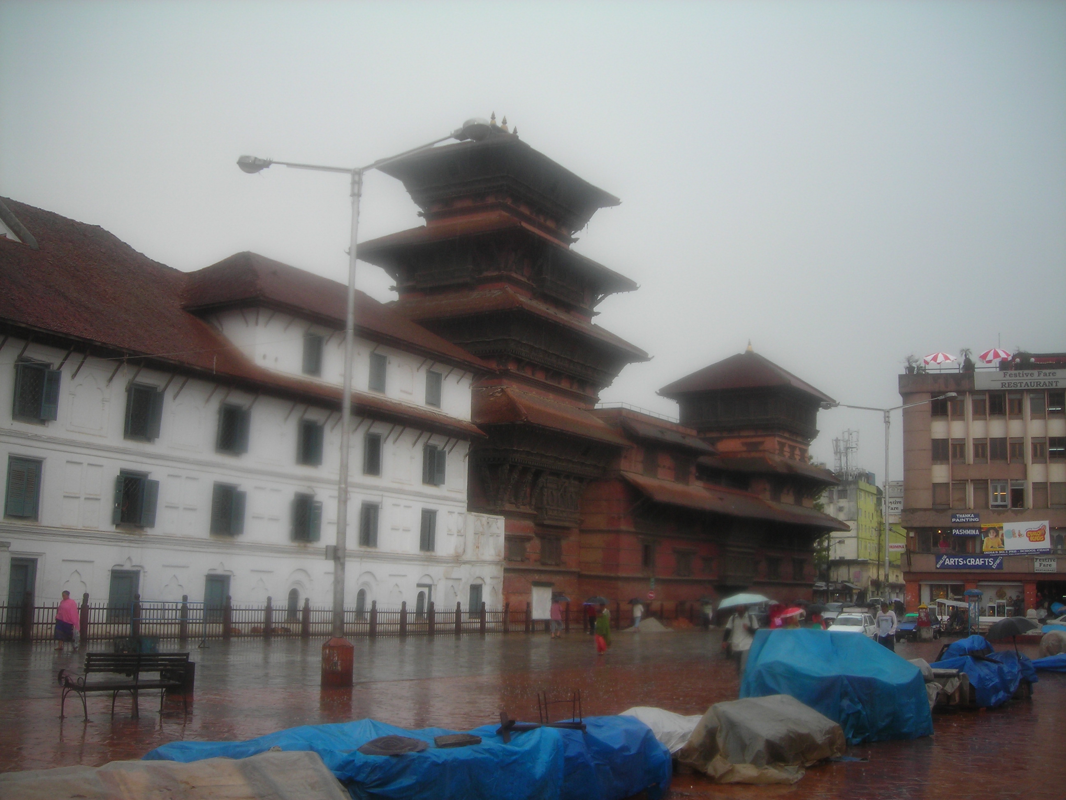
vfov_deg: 37.7
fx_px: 1170
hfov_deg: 49.0
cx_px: 533
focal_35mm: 38
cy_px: 400
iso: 50
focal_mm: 6.3
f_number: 3.2
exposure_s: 1/149
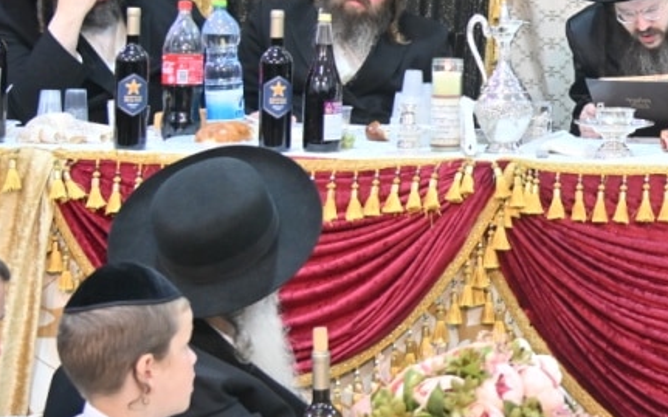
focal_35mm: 109
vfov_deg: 11.8
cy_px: -71
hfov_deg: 18.4
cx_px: 728
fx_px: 1984
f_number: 4
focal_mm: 30
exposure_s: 1/100
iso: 320
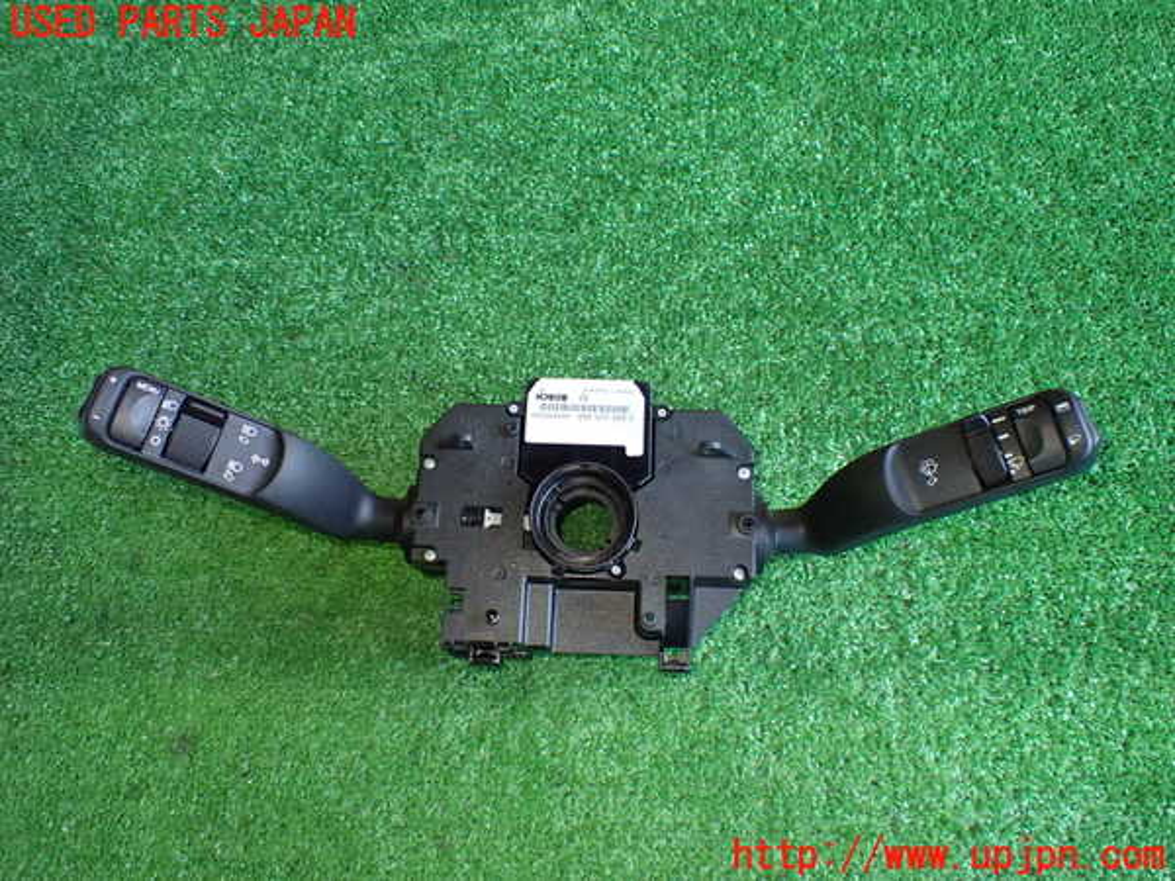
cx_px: 588
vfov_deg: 46.8
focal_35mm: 30
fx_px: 1018
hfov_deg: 60.0
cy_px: 440
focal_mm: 5.4
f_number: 2.3
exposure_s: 1/30
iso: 800
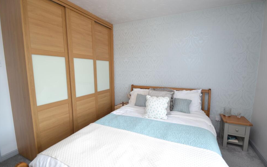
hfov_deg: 97.8
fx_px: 116
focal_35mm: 16
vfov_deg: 71.3
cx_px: 137
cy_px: 84
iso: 450
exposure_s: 1/60
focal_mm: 10
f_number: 3.5
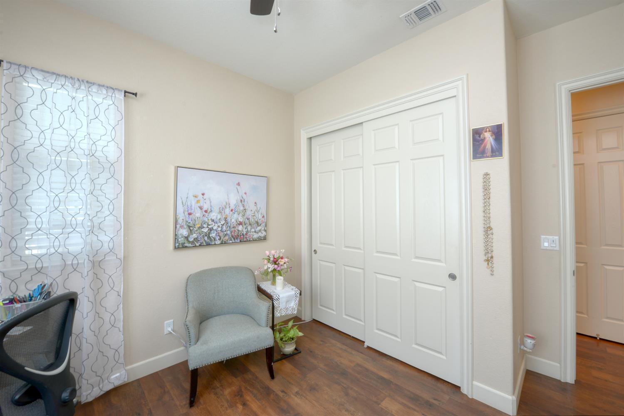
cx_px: 312
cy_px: 208
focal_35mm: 14
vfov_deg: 81.2
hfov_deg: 104.3
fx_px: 243
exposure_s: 1/13
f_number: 10
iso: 400
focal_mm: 14
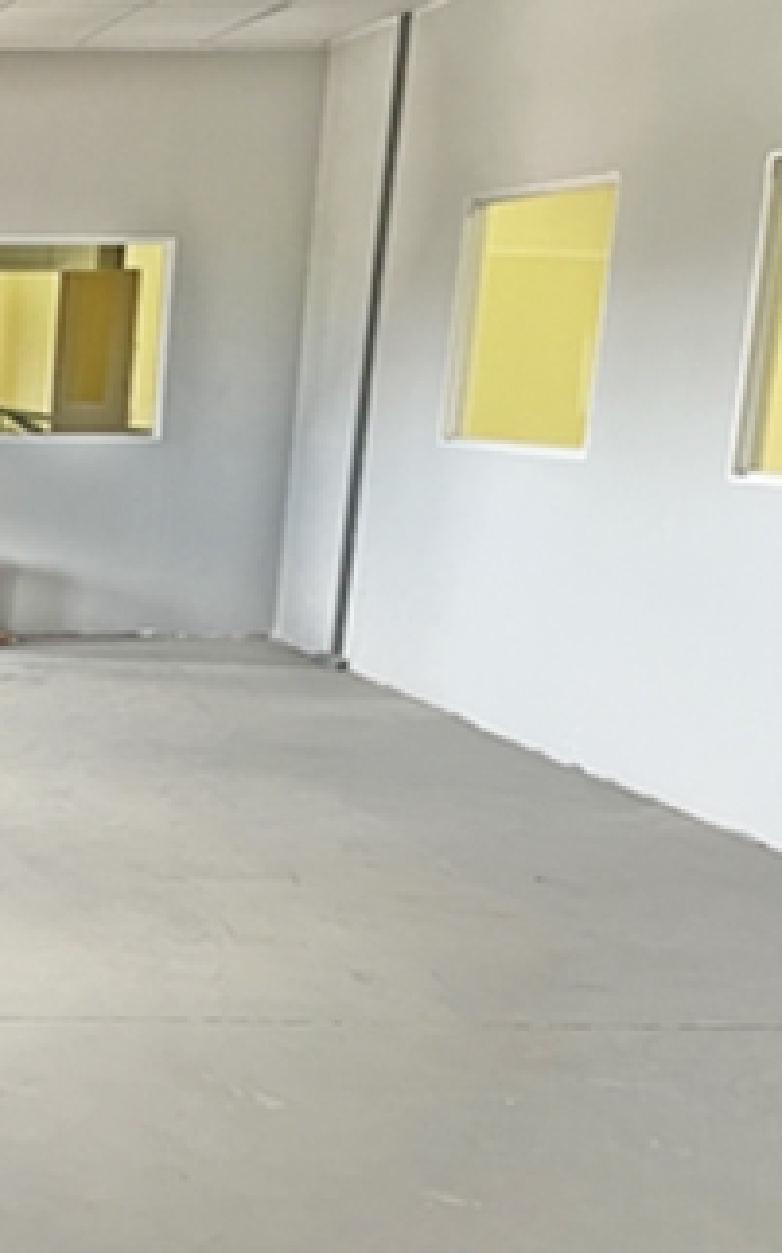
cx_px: -401
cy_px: 662
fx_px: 1911
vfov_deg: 36.3
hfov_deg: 19.9
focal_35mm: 56
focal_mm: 4.2
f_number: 1.6
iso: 125
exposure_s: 1/86
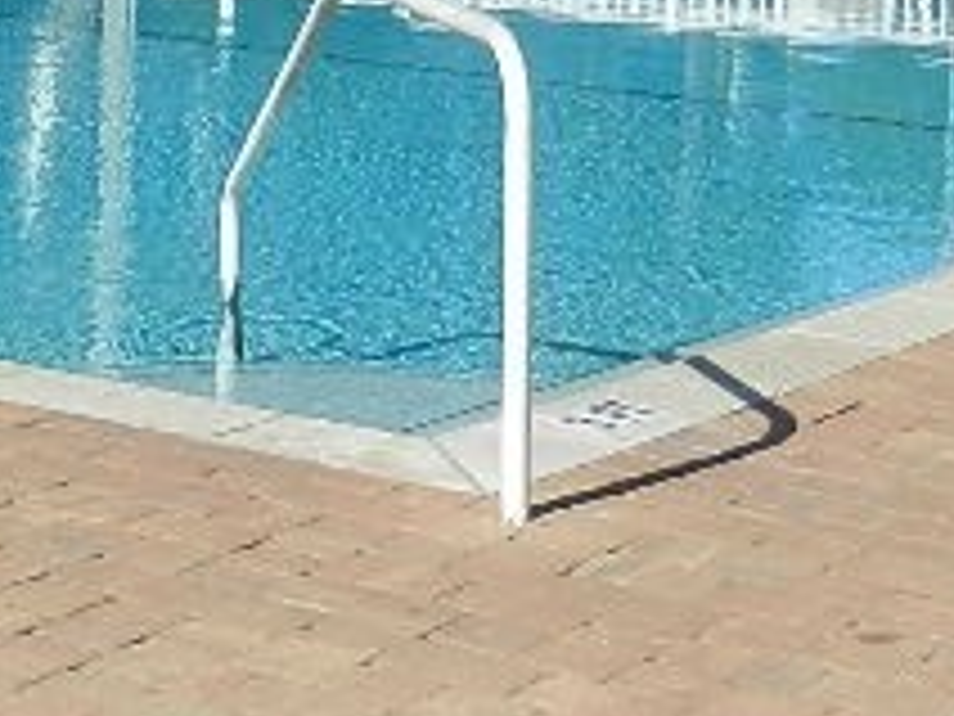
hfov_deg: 16.0
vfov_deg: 11.7
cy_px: -360
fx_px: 3335
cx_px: 68
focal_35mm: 121
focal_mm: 4.5
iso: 160
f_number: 7
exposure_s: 1/640
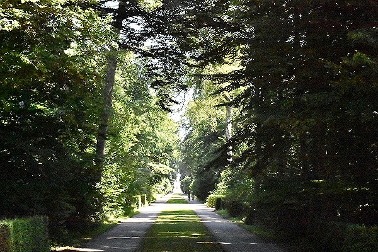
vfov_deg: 18.2
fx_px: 787
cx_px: 189
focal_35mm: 75
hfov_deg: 27.0
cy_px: 126
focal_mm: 50
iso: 16000
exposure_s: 1/8000
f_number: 8
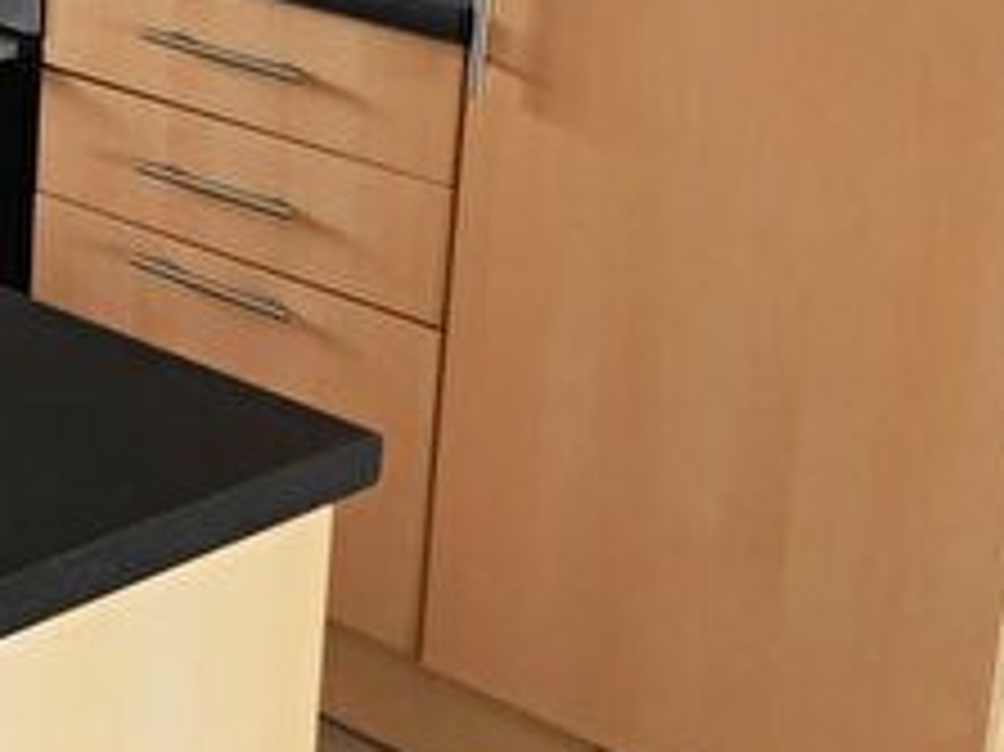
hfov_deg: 19.5
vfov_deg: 15.7
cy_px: -101
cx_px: -383
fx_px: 2638
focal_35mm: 91
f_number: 2.2
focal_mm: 4.15
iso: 32
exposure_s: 1/33
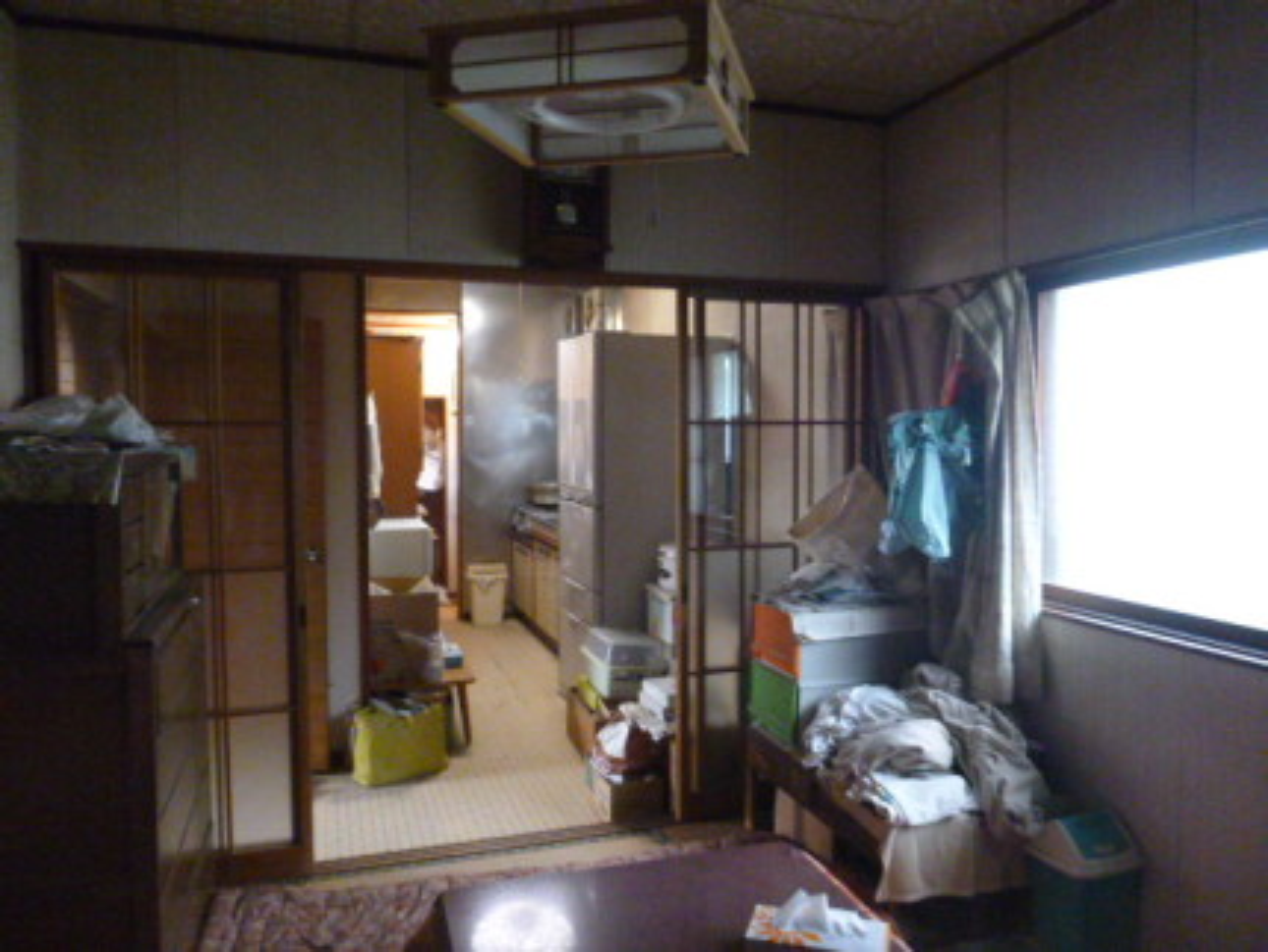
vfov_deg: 54.9
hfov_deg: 69.4
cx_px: 634
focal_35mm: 25
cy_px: 476
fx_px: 916
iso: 800
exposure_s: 1/8
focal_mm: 4.5
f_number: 3.9
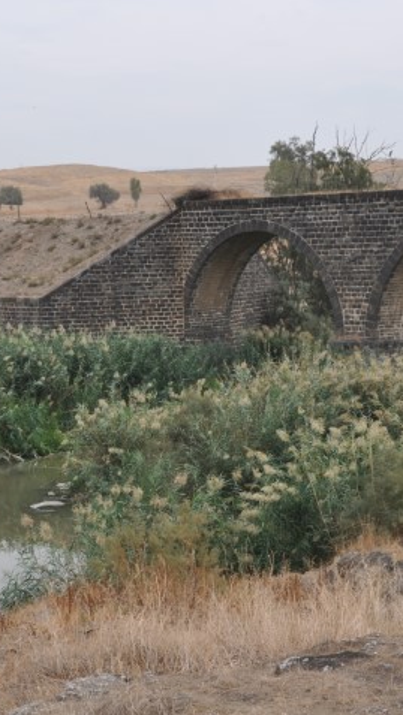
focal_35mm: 76
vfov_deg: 27.9
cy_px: 358
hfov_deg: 15.9
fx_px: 1443
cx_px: 184
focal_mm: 32
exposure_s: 1/125
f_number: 11
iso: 200
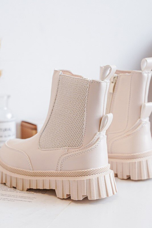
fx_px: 260
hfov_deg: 32.6
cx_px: 76
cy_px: 114
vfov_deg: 47.4
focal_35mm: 41
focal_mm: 41
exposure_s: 1/100
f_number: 4
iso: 500
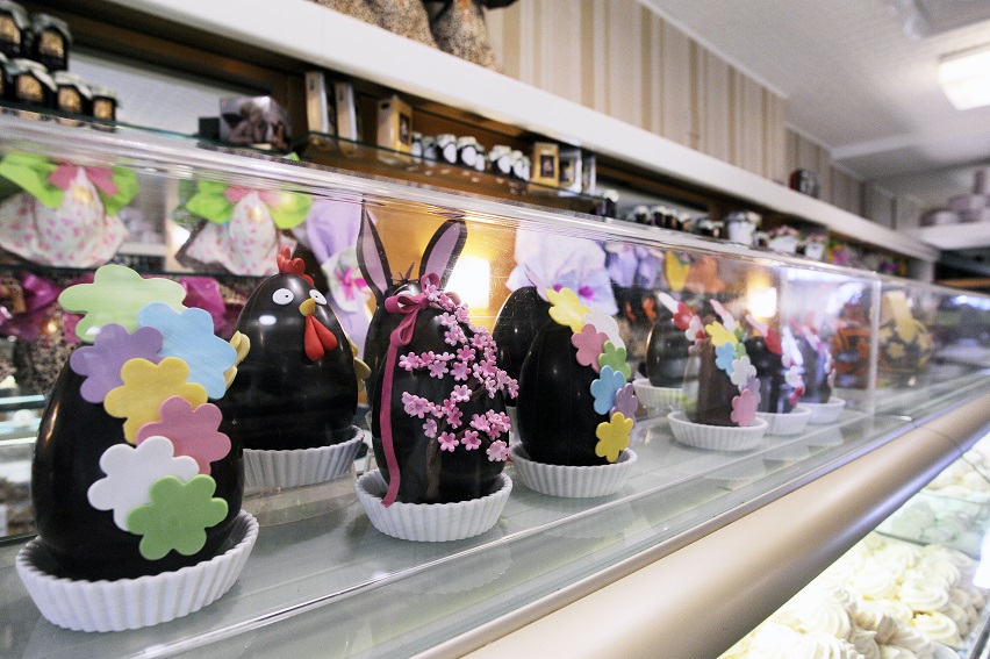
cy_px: 330
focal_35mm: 20
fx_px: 550
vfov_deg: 61.9
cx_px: 495
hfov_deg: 84.0
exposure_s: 1/200
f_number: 6.3
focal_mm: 20
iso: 1600
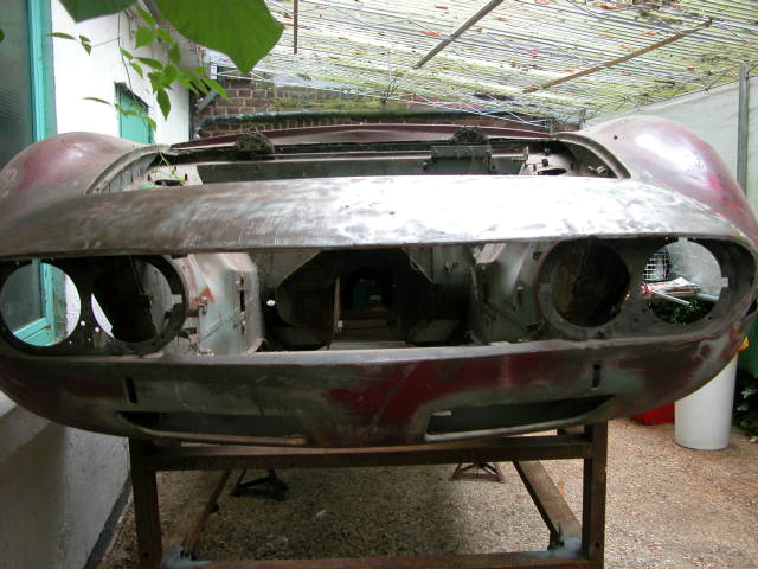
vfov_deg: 40.7
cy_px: 284
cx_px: 379
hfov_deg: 52.6
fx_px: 766
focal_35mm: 35
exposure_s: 1/22.4
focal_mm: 8.9
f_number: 2.8
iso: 100
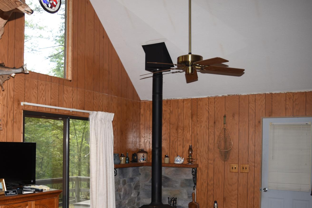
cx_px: 99
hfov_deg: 45.6
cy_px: 153
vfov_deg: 31.4
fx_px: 364
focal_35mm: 42
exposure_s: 1/125
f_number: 3.5
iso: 100
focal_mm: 18
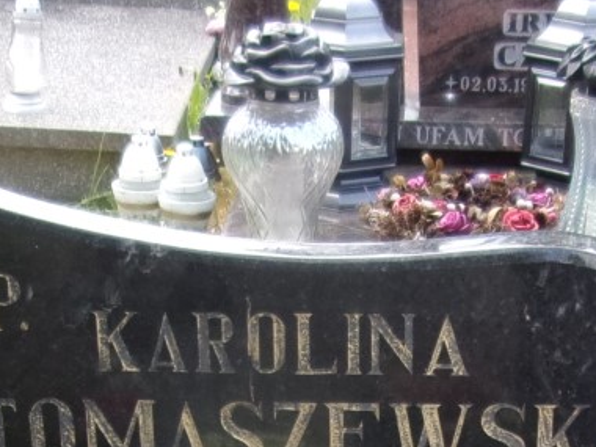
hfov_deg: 21.5
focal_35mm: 91
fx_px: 1567
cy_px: 594
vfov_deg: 15.4
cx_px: 314
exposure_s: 1/150
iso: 80
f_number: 3.3
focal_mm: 4.3
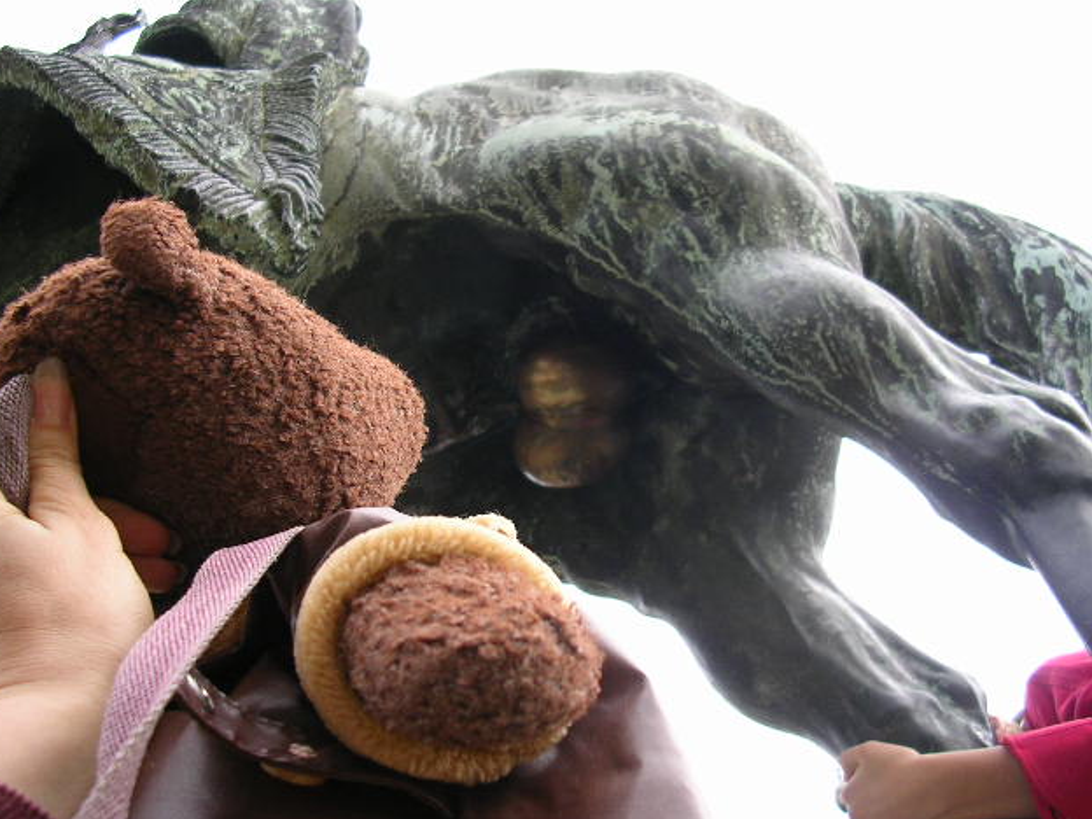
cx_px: 534
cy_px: 404
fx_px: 1230
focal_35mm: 39
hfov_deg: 47.9
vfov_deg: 36.8
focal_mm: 5.8
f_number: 2.8
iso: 50
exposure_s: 1/211
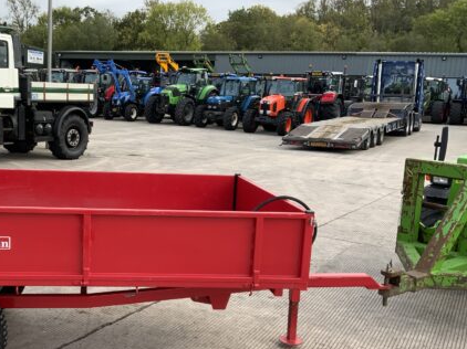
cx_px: 132
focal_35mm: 44
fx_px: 593
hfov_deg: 42.0
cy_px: 202
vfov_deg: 32.8
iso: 16
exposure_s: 1/415
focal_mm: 3
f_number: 1.8
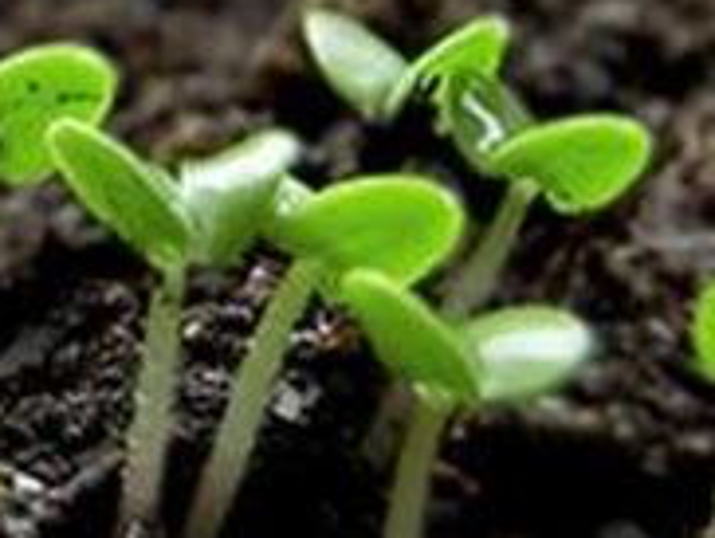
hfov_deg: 5.2
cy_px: -267
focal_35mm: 376
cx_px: -477
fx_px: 7782
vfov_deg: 3.9
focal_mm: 55
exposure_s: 1/125
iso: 200
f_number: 5.6
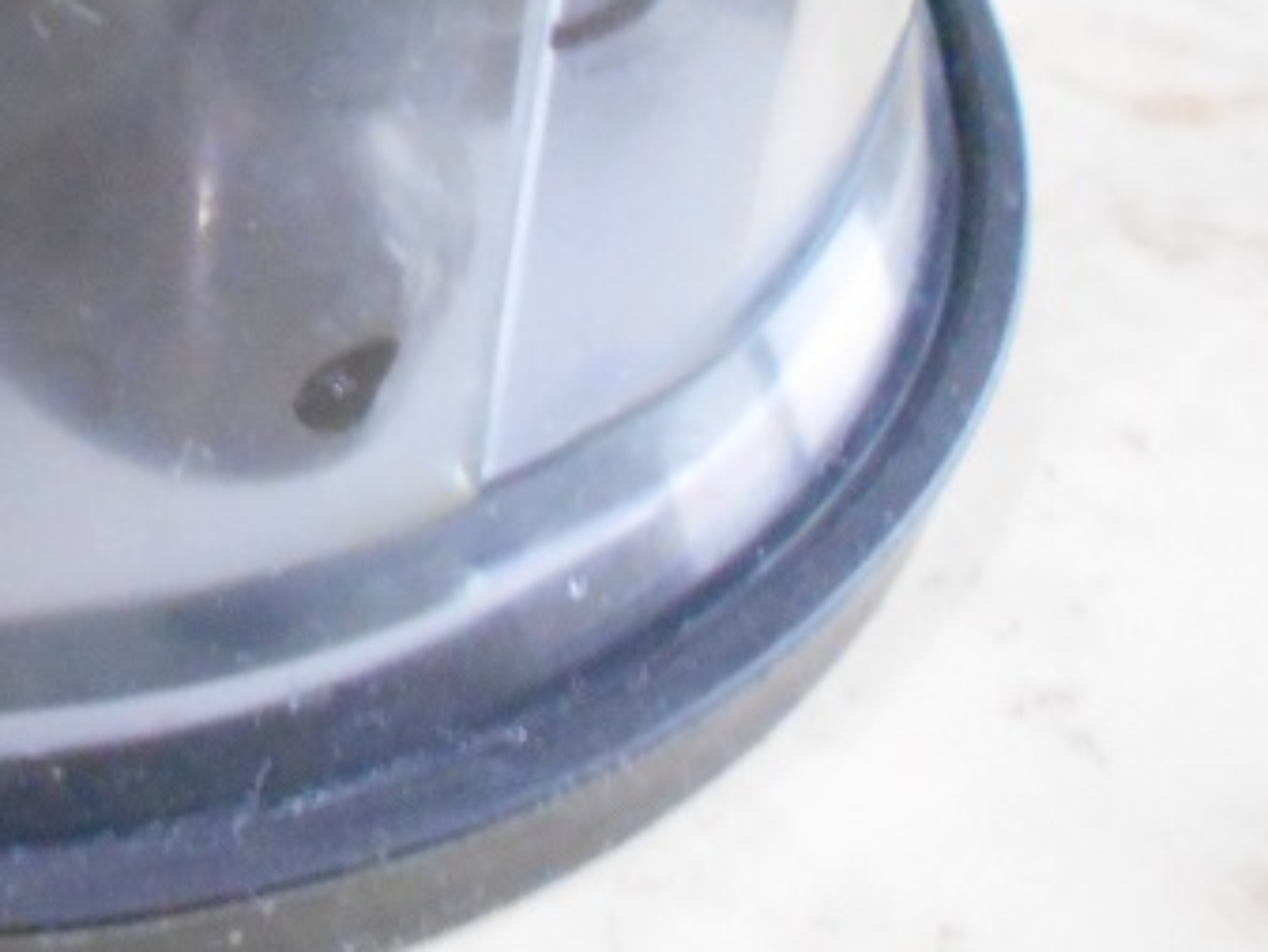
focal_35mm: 79
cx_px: -241
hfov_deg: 22.8
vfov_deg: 17.1
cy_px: -410
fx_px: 2895
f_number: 3.2
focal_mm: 4.6
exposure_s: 1/20
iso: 800
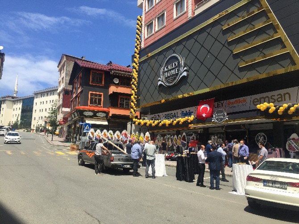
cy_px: 112
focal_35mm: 29
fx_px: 250
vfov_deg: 48.2
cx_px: 150
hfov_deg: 61.7
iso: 32
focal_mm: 4.15
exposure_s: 1/1883
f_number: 2.2
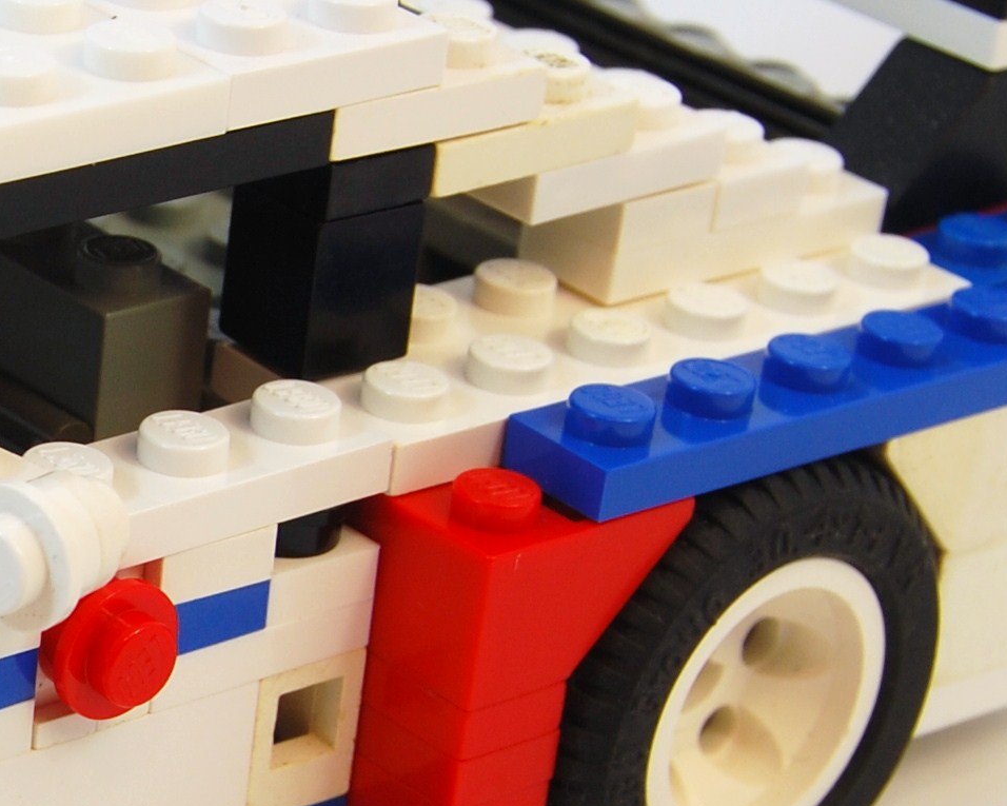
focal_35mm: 137
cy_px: 573
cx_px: -305
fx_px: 4083
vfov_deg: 11.3
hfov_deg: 13.5
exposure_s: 1/60
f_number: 8
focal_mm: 24
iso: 100
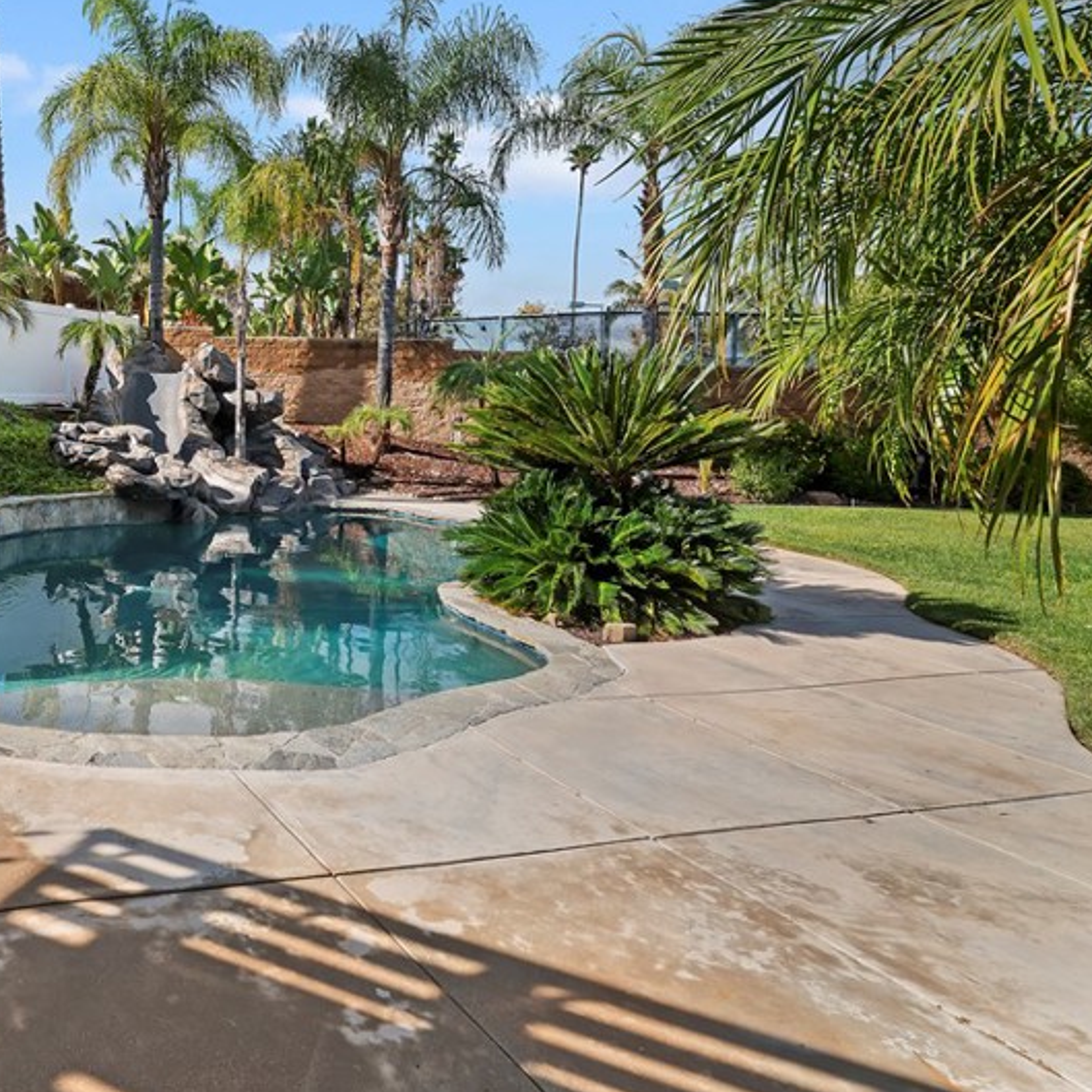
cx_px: 70
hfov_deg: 56.1
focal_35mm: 23
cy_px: 414
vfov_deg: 66.3
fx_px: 821
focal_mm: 14
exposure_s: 1/250
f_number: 16
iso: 500
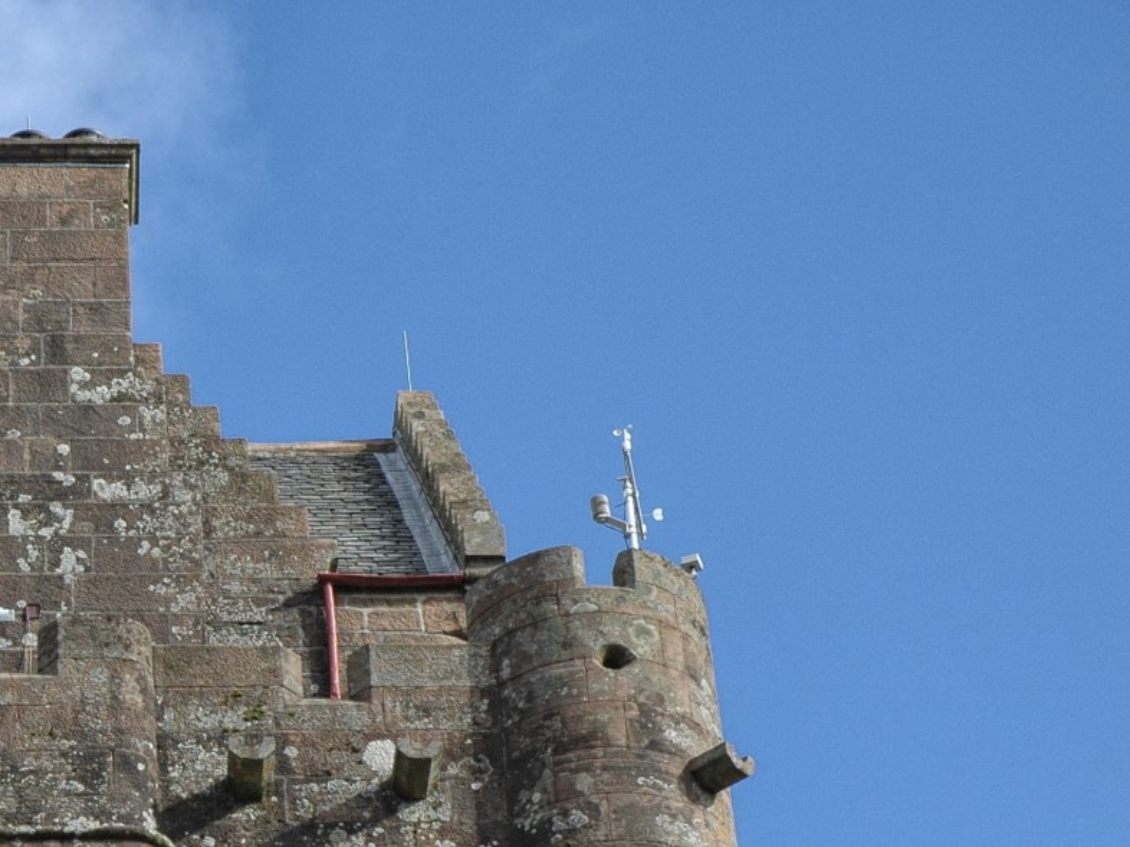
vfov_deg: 10.8
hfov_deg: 14.2
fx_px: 4471
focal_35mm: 137
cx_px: 29
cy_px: 741
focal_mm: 46
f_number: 8
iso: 200
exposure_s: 1/250
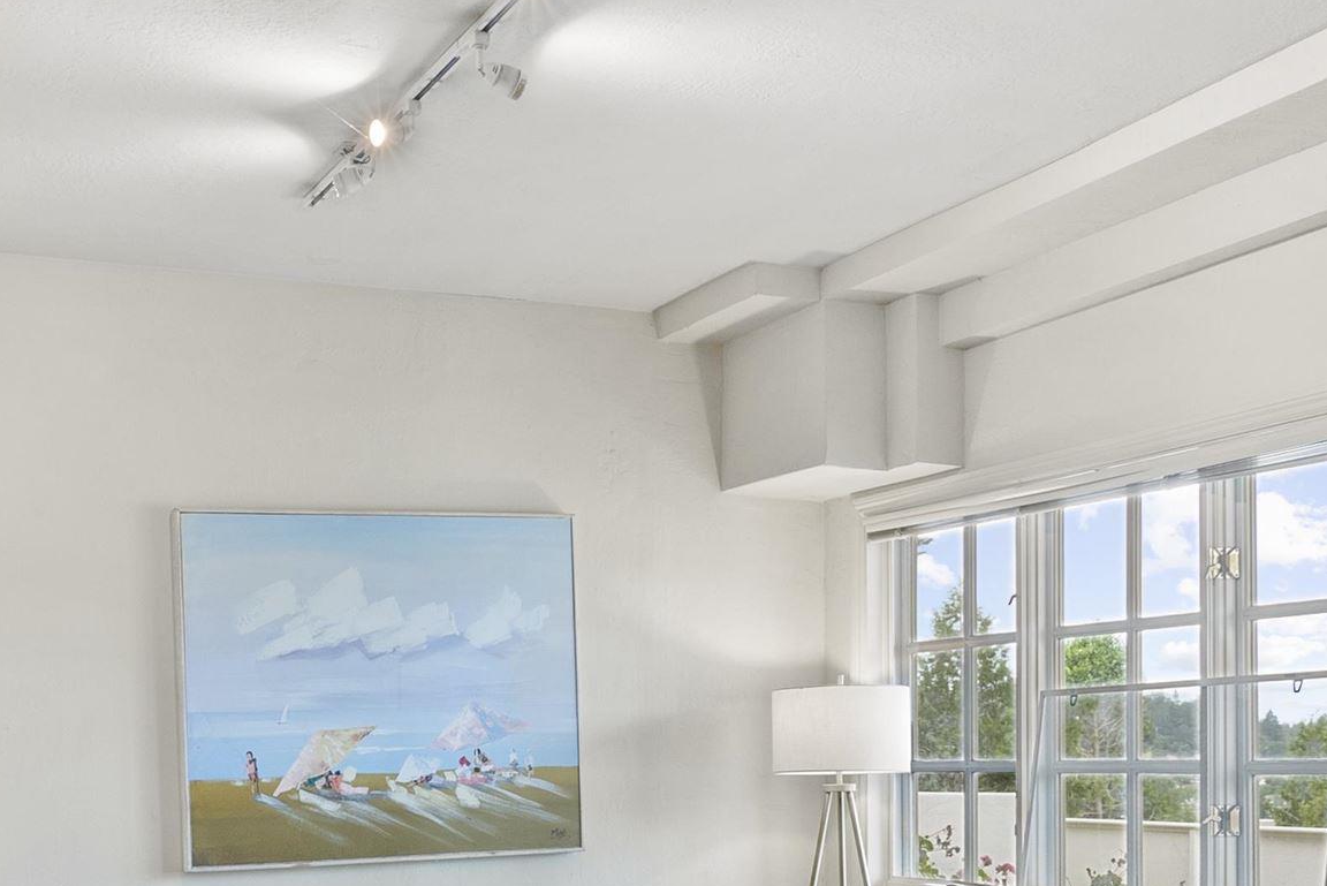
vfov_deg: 27.4
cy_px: 746
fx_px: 1770
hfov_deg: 40.6
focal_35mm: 48
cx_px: 449
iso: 1000
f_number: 8
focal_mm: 18
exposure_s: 1/13
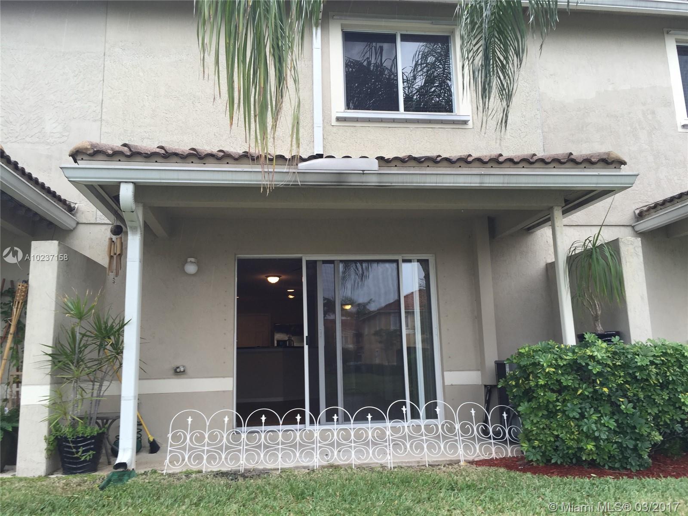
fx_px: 576
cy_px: 258
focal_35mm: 29
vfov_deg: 48.2
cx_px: 344
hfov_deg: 61.7
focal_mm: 4.15
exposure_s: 1/121
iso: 32
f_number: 2.2
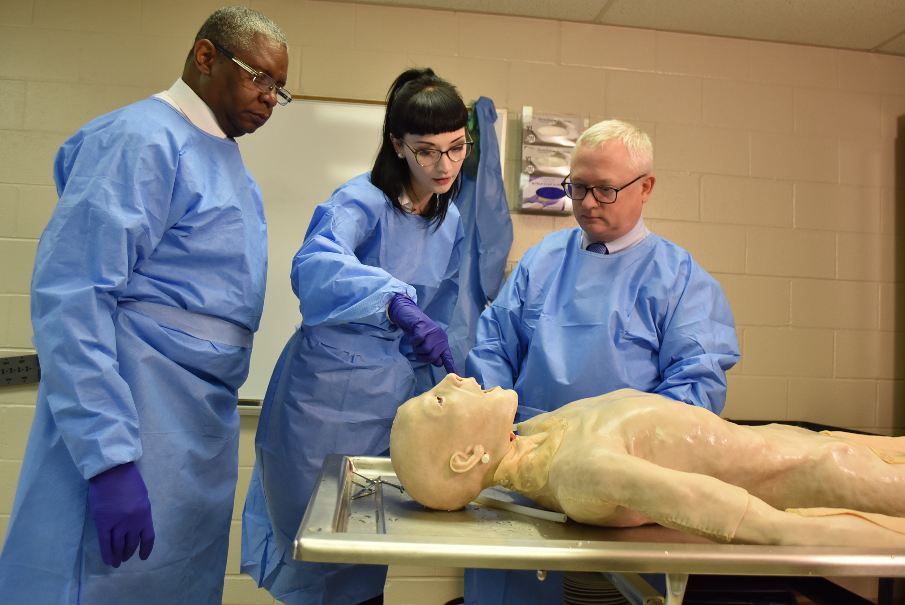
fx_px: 855
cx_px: 461
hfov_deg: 55.8
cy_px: 311
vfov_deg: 38.9
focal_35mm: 34
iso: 400
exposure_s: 1/60
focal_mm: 22
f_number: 4
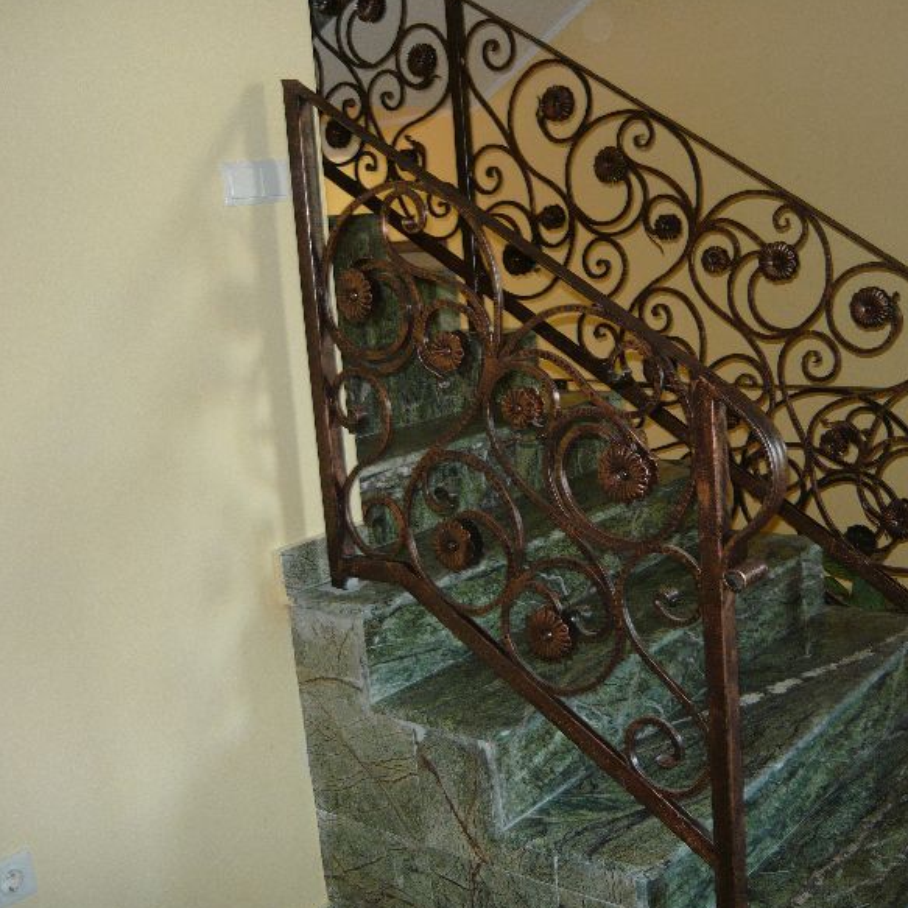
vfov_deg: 41.9
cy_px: 449
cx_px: 611
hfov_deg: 41.3
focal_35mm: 40
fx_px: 1187
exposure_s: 1/30
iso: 125
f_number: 2.8
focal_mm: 5.5
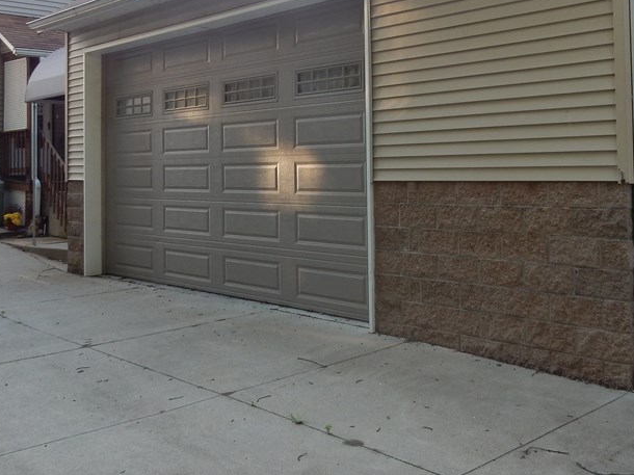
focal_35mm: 42
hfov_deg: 44.6
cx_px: 384
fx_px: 769
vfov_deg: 33.8
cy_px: 135
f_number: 3.7
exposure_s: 1/100
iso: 125
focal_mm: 4.5
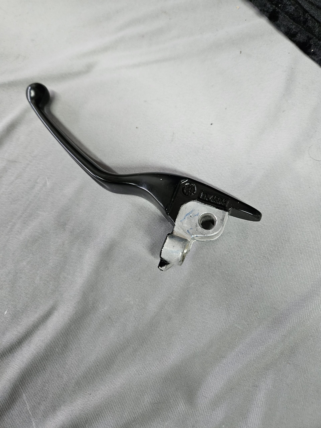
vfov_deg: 73.9
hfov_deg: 58.9
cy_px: 214
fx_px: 284
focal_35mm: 23
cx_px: 160
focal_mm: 5.4
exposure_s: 1/100
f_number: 1.8
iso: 500
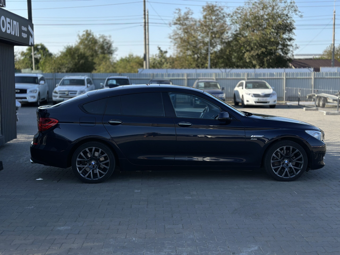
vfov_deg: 30.3
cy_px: 128
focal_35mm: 48
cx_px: 170
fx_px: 471
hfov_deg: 39.7
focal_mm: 6.86
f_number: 1.78
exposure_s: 1/2667
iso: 80
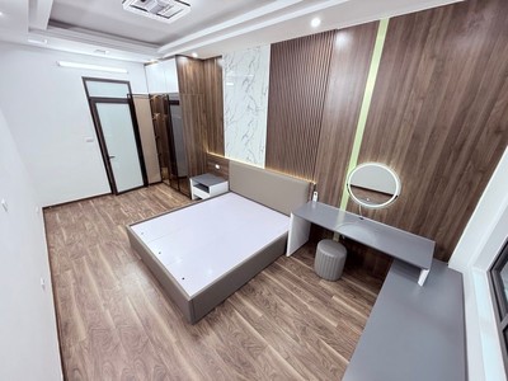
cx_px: 254
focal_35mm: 14
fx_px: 205
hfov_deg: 102.1
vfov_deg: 85.7
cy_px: 190
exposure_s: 1/100
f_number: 2.2
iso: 125
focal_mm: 2.22
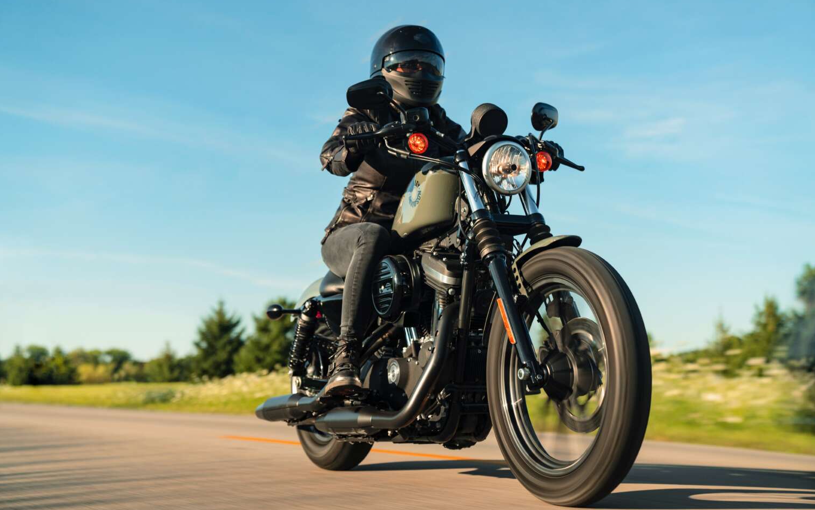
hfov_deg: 36.9
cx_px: 405
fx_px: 1222
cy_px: 246
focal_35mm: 55
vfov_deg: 23.5
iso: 320
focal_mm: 53
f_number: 3.2
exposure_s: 1/125
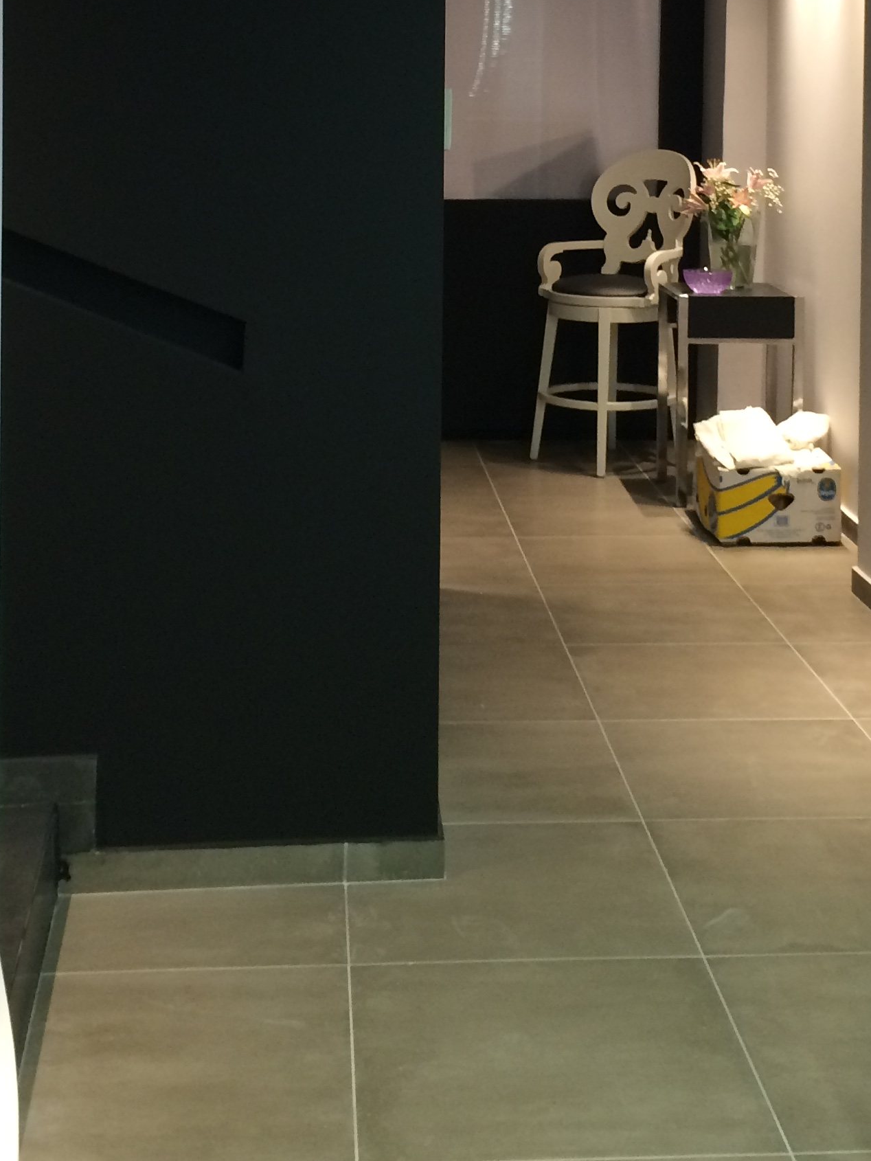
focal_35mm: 56
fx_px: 1878
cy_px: 133
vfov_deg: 32.7
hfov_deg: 26.1
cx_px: 461
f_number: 2.2
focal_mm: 4.15
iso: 160
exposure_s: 1/33
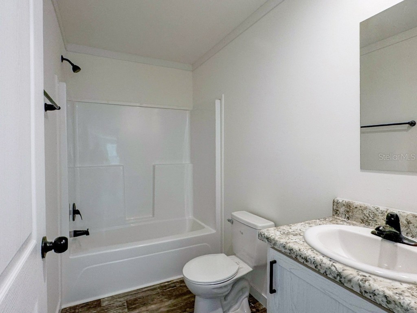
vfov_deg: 85.7
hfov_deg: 102.1
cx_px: 208
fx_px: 169
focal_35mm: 14
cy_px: 156
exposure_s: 1/120
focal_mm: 2.22
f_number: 2.2
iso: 125
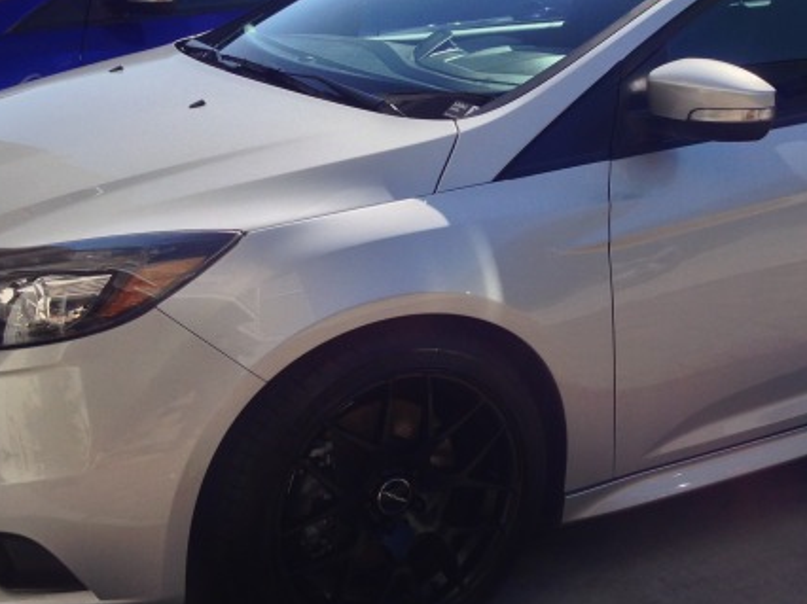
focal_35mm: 62
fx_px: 1445
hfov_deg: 30.9
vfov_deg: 23.5
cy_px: 189
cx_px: 566
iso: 50
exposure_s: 1/1642
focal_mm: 4.1
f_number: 2.4
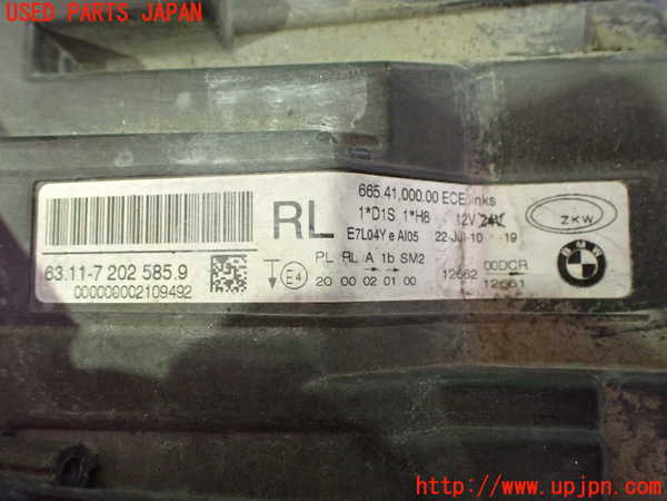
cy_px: 250
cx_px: 334
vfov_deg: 46.8
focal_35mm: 30
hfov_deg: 60.0
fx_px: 578
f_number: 2.3
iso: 1000
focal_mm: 5.4
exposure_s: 1/30
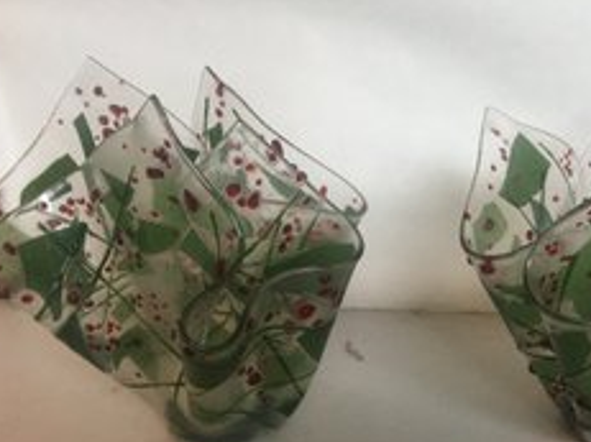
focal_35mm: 43
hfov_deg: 43.2
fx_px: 734
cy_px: 313
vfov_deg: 33.1
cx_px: 398
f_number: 2.2
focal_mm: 4.15
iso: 100
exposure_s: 1/30
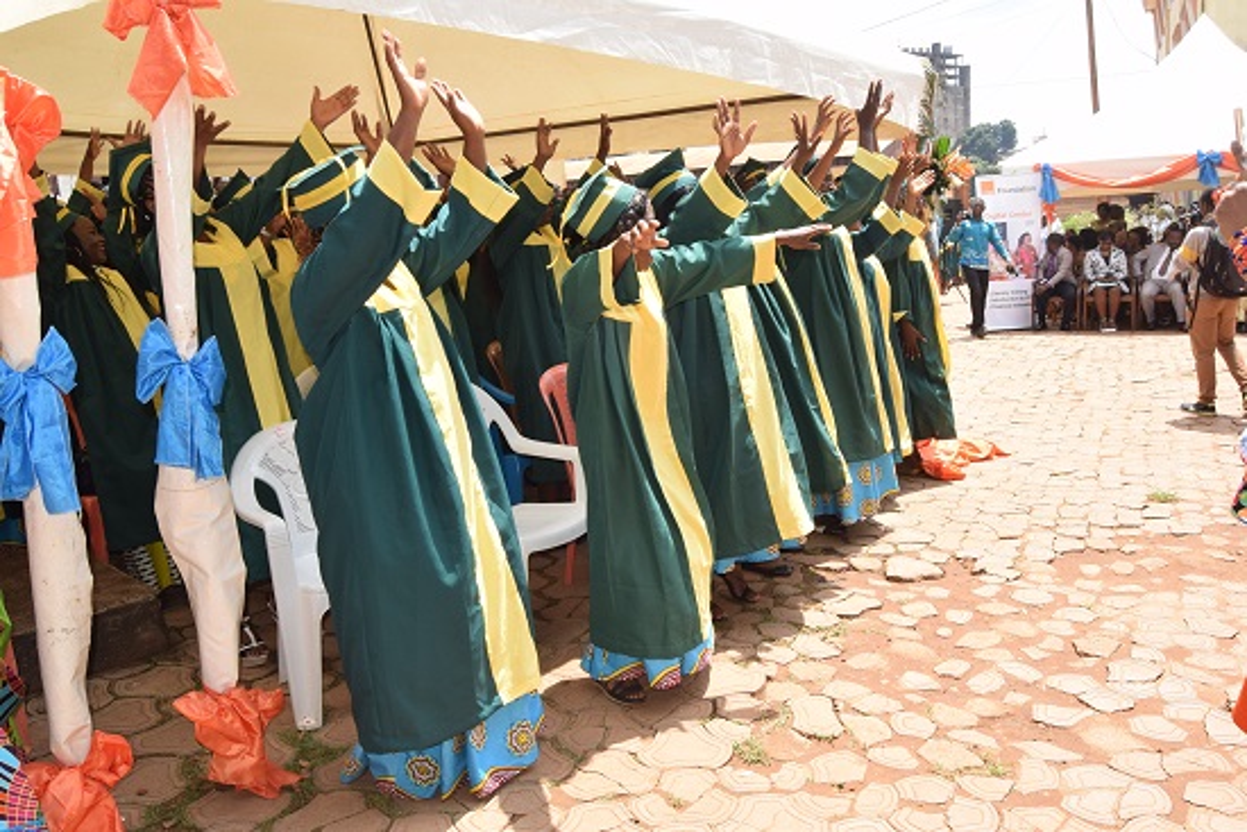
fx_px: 935
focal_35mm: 27
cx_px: 624
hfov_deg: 67.4
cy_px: 416
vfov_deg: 48.0
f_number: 10
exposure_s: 1/200
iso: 400
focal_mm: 18
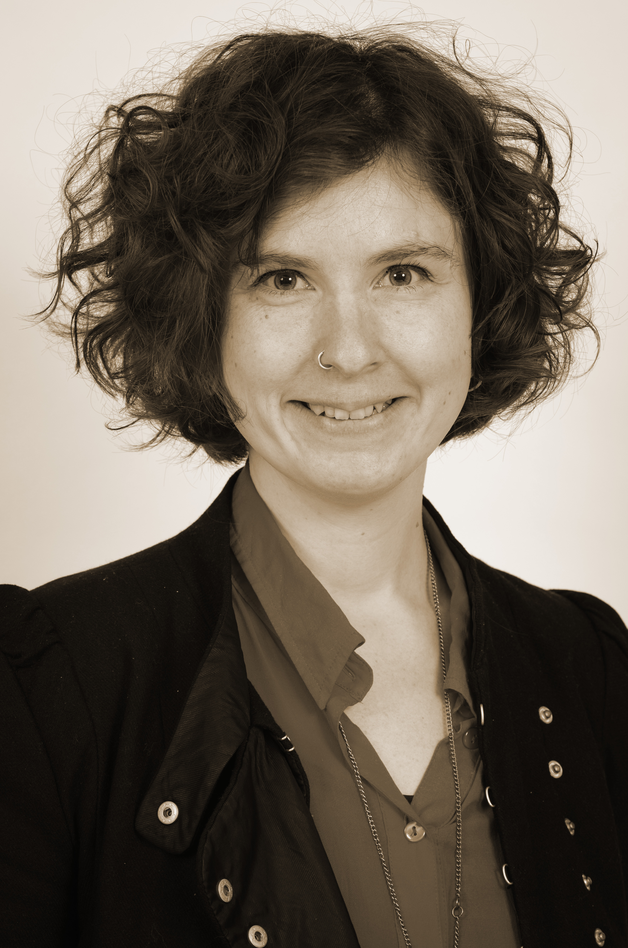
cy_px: 474
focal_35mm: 195
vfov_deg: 10.6
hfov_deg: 7.0
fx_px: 5125
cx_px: 314
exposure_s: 1/160
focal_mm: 130
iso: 160
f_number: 6.3
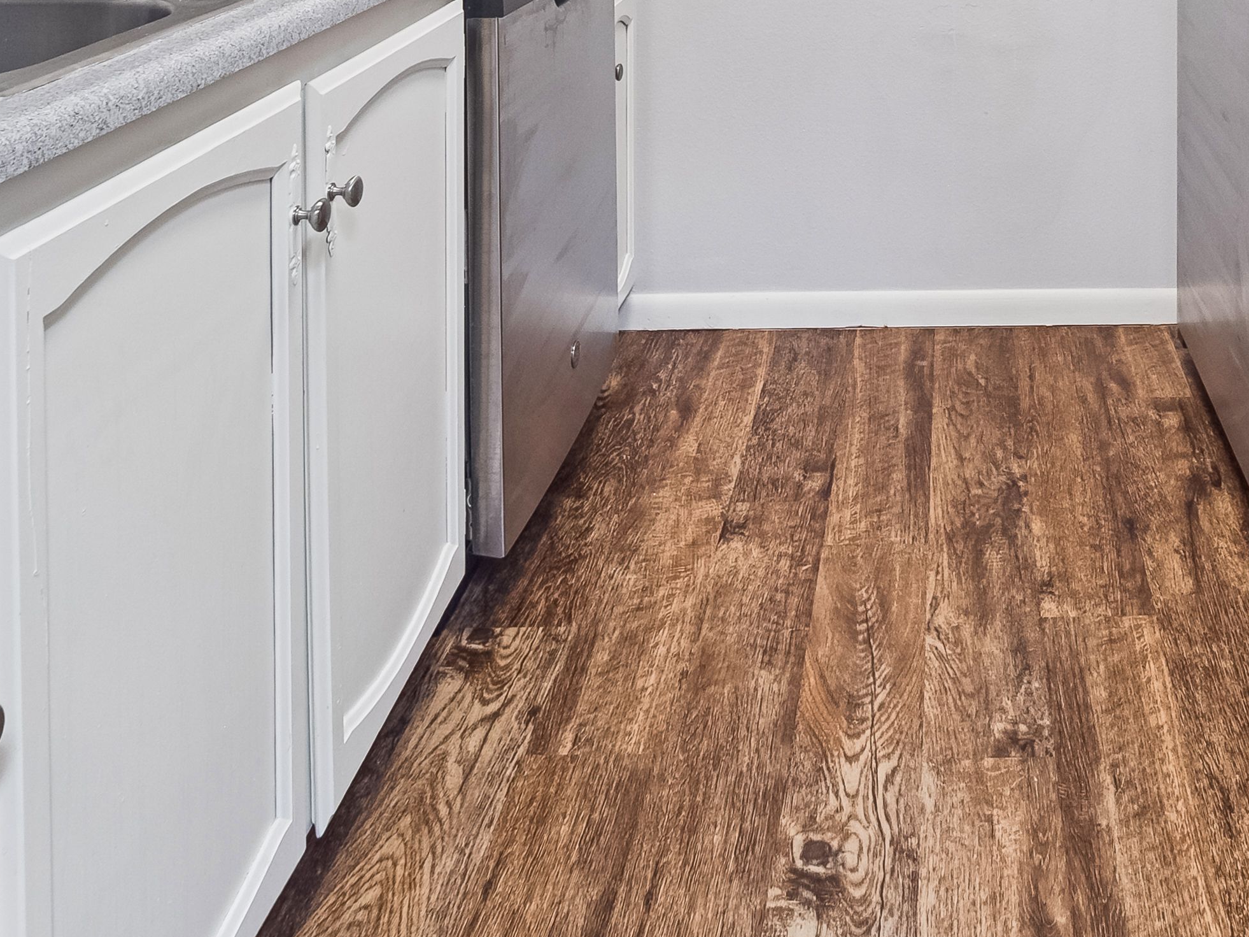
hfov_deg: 47.7
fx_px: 1335
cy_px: -272
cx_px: 978
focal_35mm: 37
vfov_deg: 30.6
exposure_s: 1/40
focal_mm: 7
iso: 400
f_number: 5
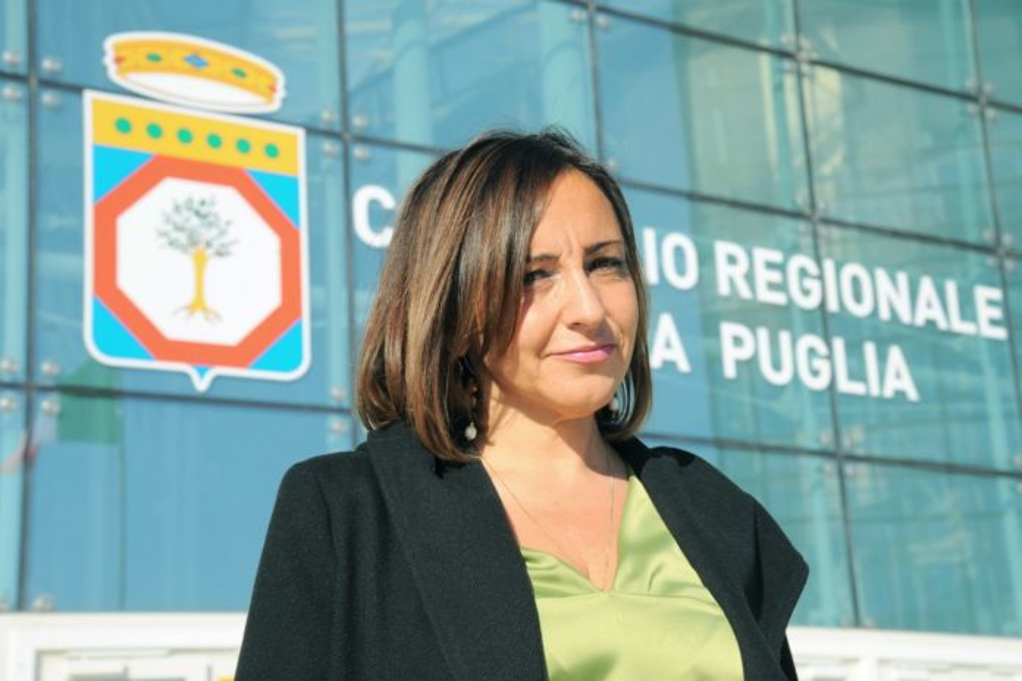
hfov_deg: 31.0
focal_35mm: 65
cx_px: 511
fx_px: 1845
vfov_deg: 20.9
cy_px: 340
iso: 320
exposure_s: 1/500
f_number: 9
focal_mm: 65
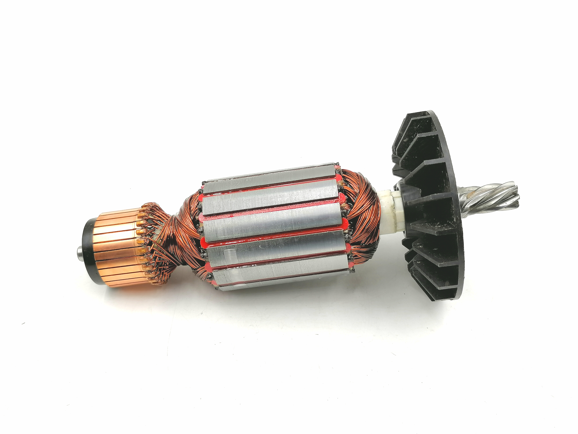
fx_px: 584
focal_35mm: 35
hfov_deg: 52.6
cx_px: 289
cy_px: 217
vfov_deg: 40.7
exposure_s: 1/161
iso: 50
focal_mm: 5.3
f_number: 1.8
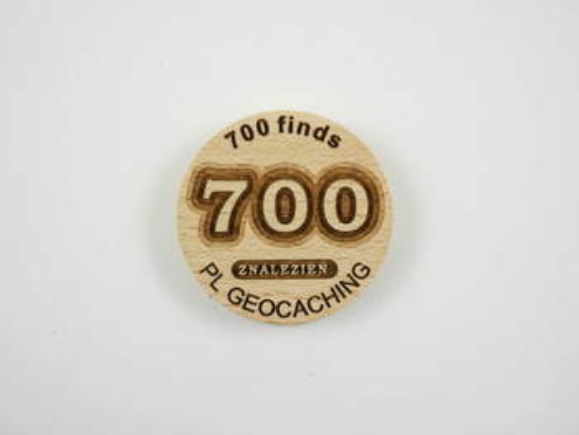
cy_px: 218
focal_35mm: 60
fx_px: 1004
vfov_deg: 24.4
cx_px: 290
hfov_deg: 32.2
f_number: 9
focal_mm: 30
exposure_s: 1/15
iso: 200
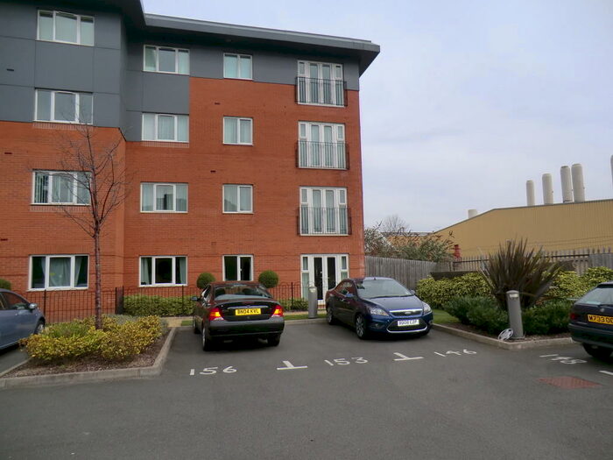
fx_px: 425
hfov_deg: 71.6
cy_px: 230
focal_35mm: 24
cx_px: 306
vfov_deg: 56.8
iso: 64
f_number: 3.2
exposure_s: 1/640
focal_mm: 4.3
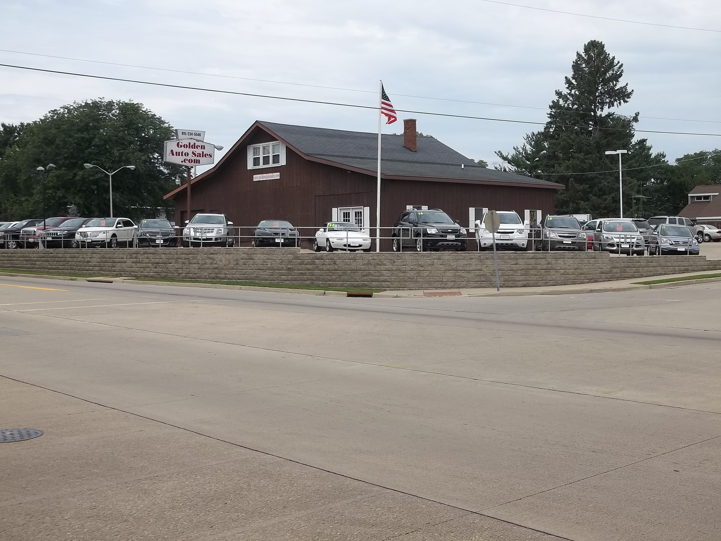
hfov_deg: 41.2
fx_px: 958
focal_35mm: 46
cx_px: 360
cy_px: 270
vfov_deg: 31.5
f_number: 8.8
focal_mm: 8.3
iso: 80
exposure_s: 1/200
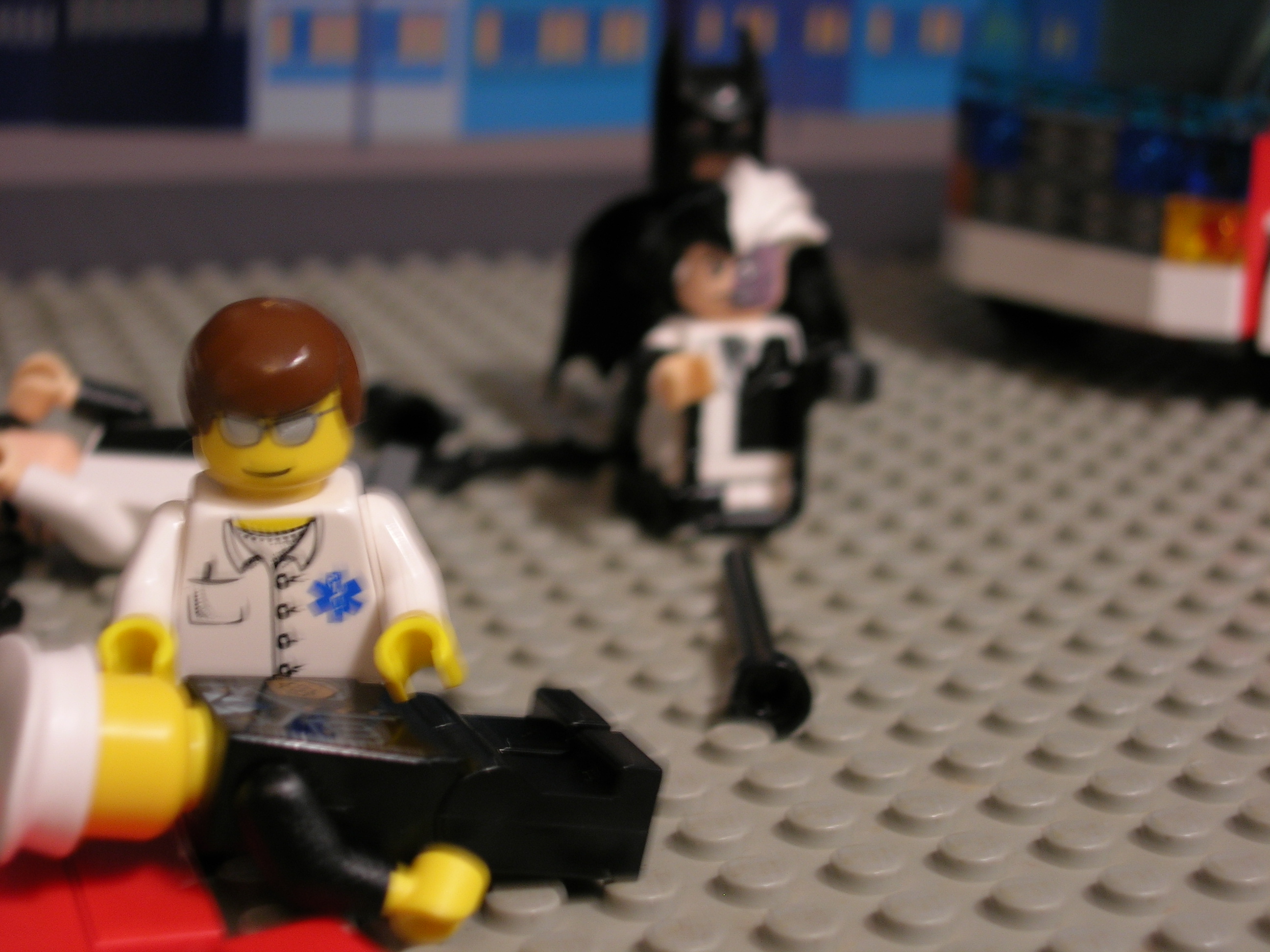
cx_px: 635
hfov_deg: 27.0
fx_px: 2642
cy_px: 476
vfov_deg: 20.4
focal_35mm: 72
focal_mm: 14.9
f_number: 3.7
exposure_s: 1/3.5
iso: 64
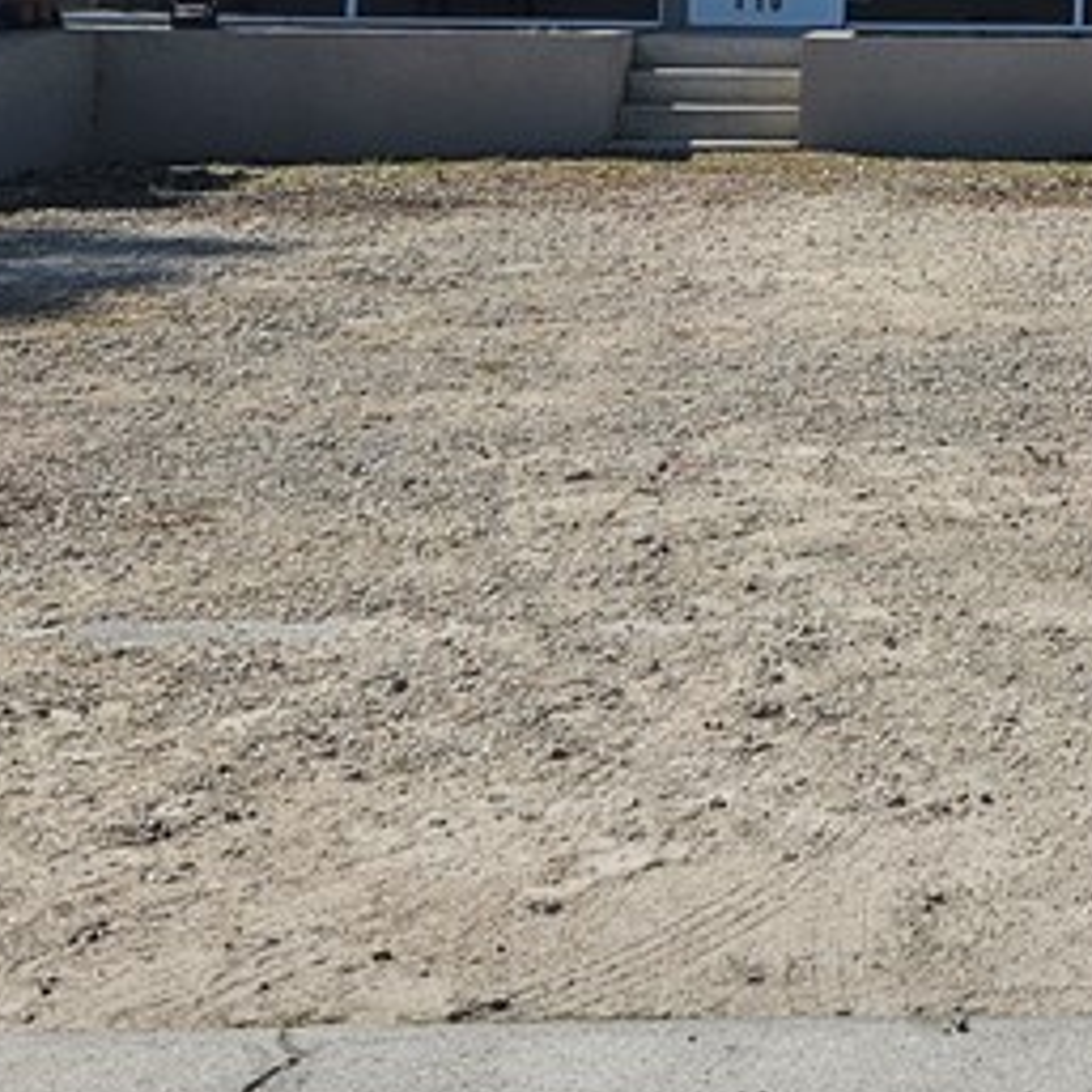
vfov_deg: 20.1
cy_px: -208
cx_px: 1292
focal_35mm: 81
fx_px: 2891
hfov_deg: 20.1
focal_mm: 5.4
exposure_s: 1/3372
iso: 25
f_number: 1.8
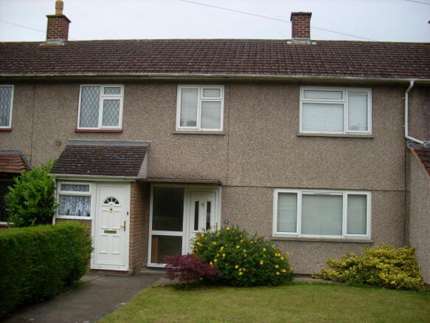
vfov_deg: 37.7
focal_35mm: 38
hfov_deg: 49.0
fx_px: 472
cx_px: 215
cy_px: 162
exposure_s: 1/250
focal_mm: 6.3
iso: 80
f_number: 3
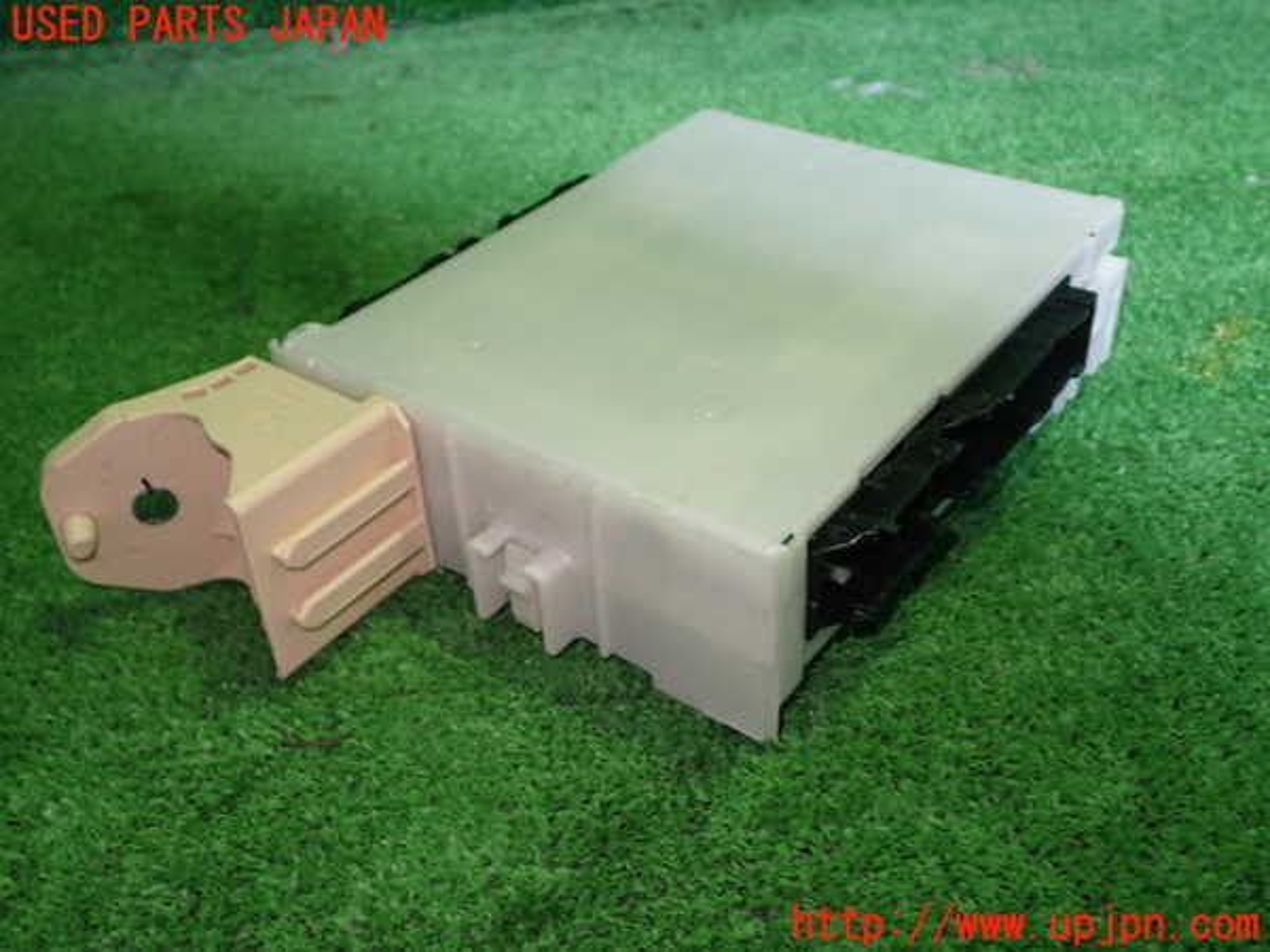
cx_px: 635
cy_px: 476
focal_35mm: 36
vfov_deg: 39.7
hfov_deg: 51.4
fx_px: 1321
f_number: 2.5
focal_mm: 6.37
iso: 250
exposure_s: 1/40
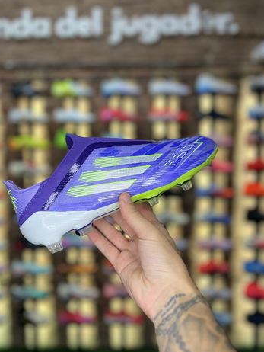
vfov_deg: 59.9
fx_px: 305
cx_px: 116
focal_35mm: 30
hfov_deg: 46.7
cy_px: 189
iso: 80
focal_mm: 5.7
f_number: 1.5
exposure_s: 1/121
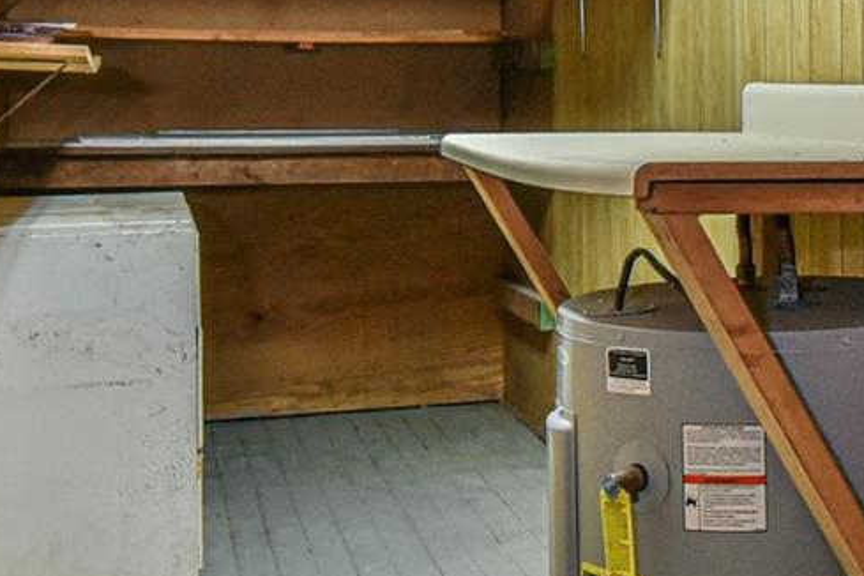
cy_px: 57
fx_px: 1608
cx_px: 936
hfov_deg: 27.6
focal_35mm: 67
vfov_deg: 19.9
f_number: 5
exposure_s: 1/100
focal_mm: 16
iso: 1600
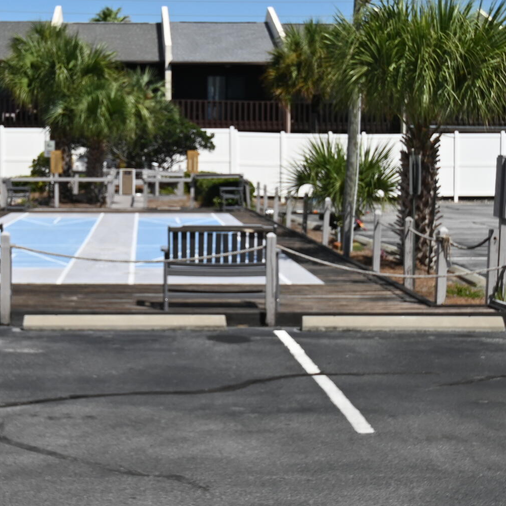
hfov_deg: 22.7
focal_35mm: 76
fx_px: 1257
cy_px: 197
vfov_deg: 22.7
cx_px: 166
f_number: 8
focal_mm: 20
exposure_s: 1/500
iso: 100
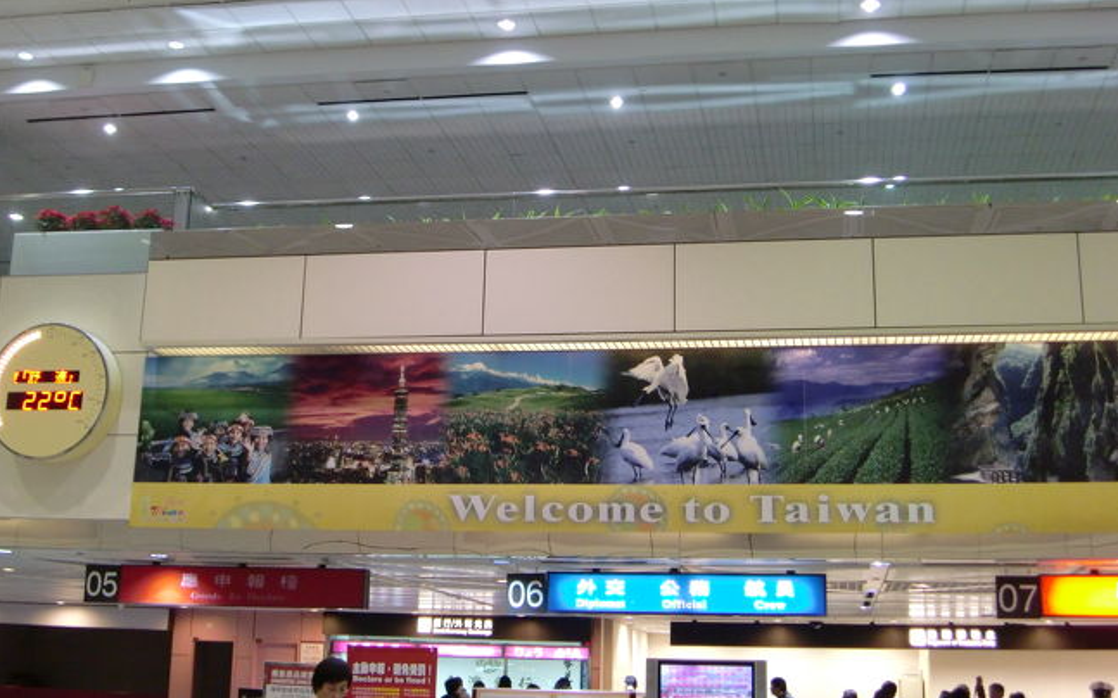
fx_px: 1493
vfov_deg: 26.3
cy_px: 281
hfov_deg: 41.1
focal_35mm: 49
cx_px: 558
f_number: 3.3
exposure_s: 1/30
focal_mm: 8.2
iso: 400
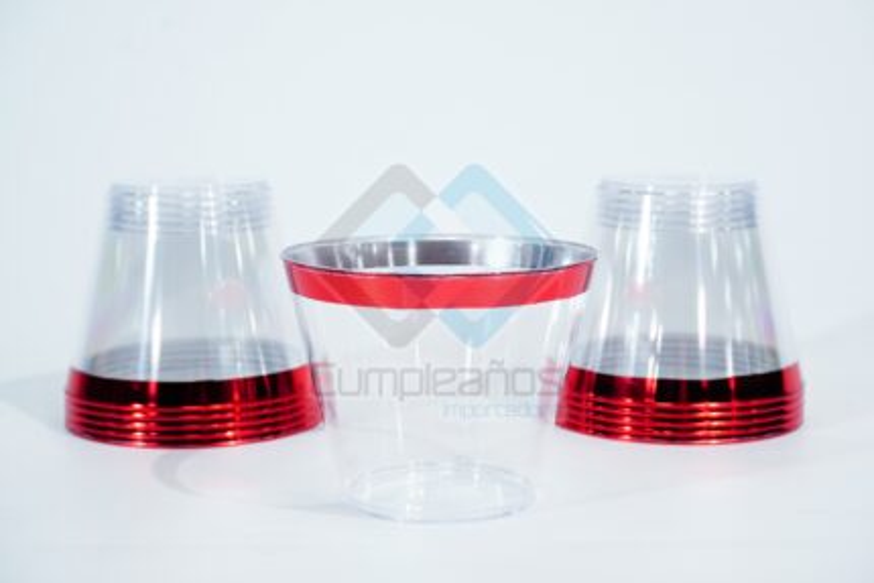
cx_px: 437
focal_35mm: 60
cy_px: 292
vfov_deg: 22.6
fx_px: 1457
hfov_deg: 33.4
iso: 400
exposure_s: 1/45
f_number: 9.5
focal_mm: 40
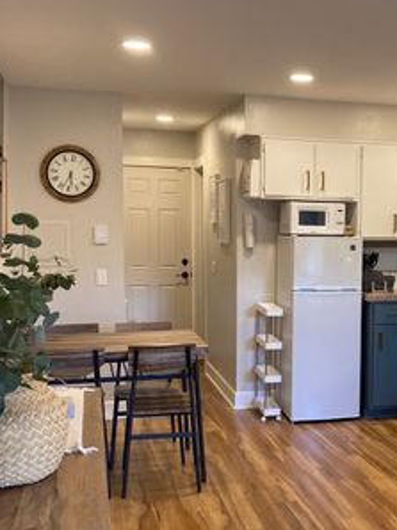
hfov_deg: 30.0
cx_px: 328
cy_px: 296
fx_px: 720
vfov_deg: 40.4
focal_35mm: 47
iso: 100
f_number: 1.8
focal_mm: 3.99
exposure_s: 1/60
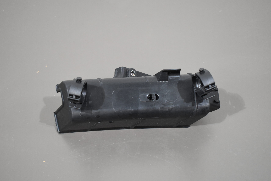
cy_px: 90
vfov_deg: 25.8
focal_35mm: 52
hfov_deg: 37.8
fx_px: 395
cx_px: 136
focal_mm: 35
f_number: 4.5
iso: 1600
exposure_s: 1/125
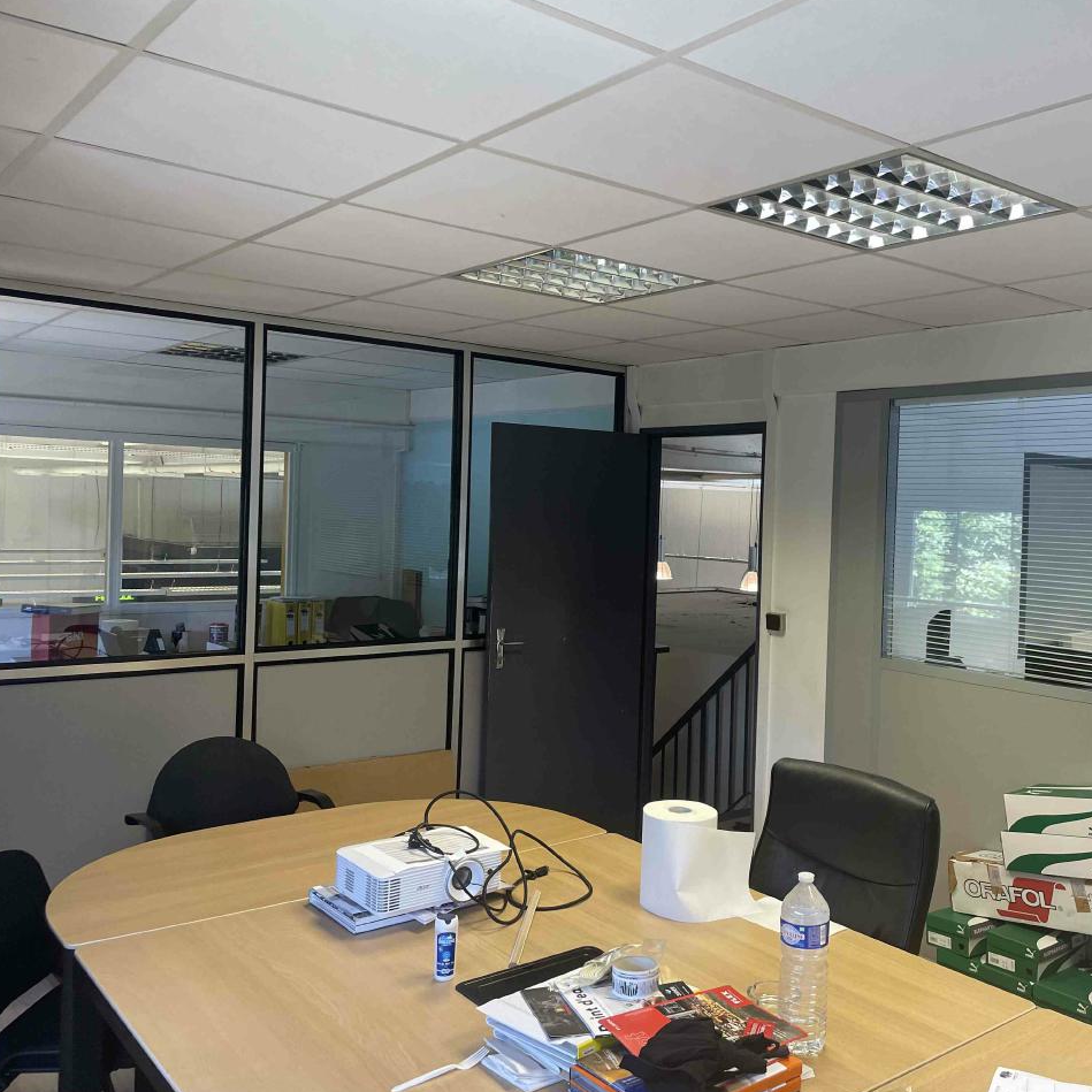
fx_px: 1106
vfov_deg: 52.5
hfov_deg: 51.9
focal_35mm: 31
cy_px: 544
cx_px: 689
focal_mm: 4.2
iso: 125
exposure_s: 1/100
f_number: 1.6
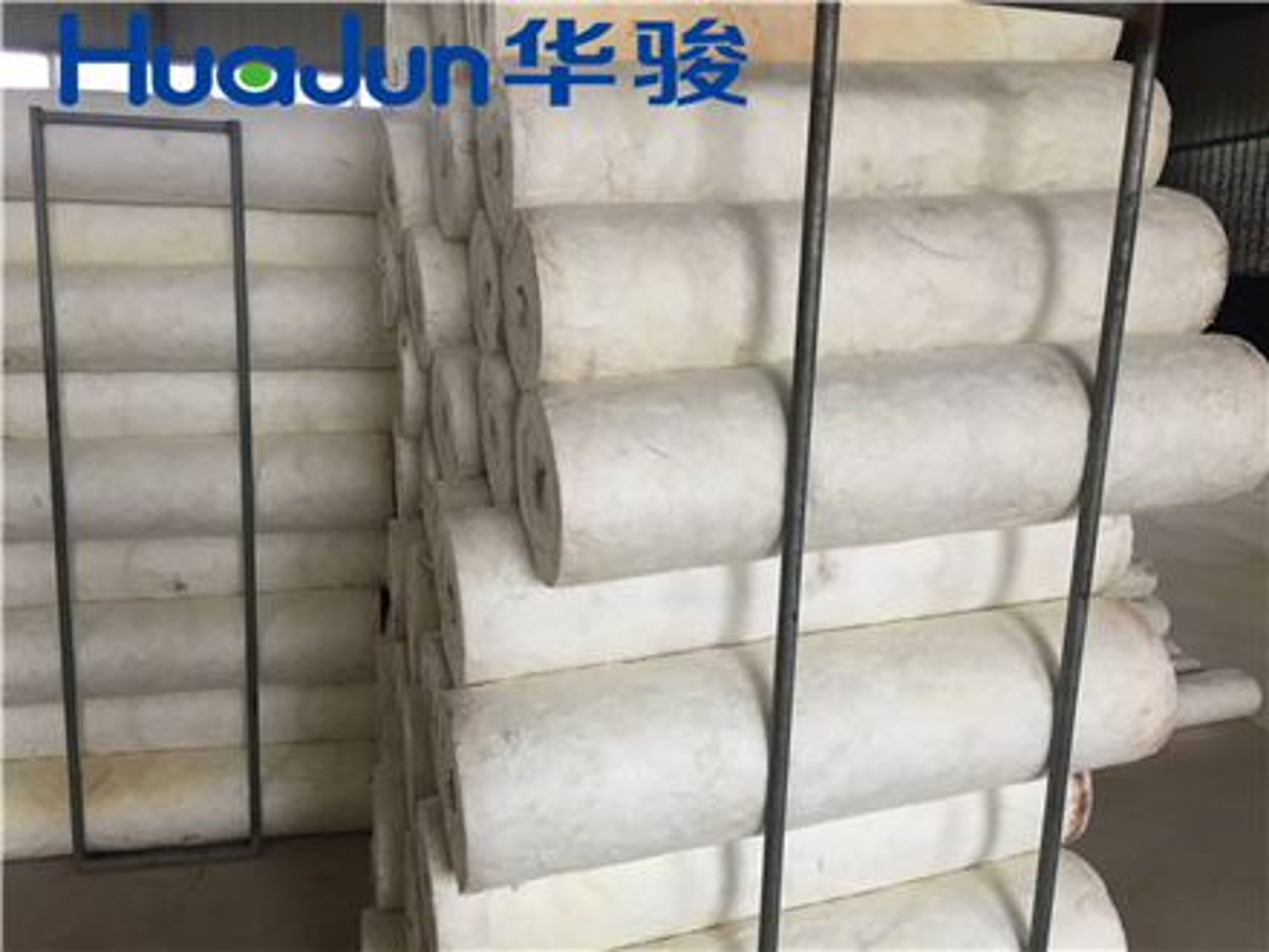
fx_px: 1063
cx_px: 634
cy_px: 476
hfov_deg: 61.7
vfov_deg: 48.2
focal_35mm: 29
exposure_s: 1/33
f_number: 2.2
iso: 80
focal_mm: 4.15
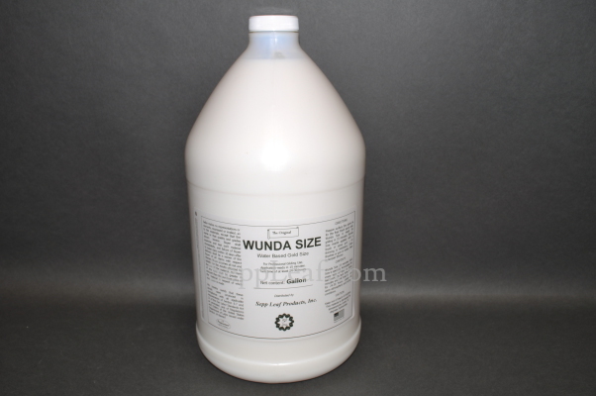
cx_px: 298
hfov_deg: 62.0
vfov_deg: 43.5
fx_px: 496
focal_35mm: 30
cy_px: 198
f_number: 9
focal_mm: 20
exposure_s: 1/125
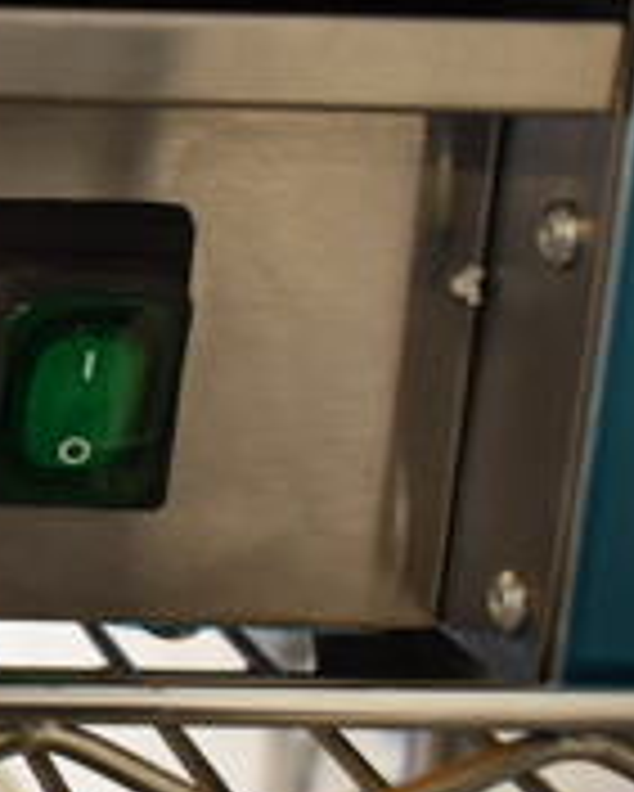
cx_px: -571
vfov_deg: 21.6
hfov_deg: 14.8
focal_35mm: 88
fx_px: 2062
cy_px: 266
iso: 1000
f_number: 3.5
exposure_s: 1/30
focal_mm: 18
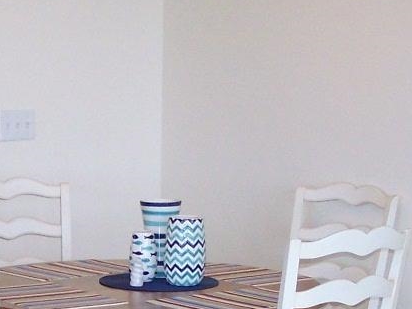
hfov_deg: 14.3
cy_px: 262
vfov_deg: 10.7
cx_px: 185
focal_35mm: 138
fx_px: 1642
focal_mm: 6.3
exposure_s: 1/60
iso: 160
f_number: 2.8
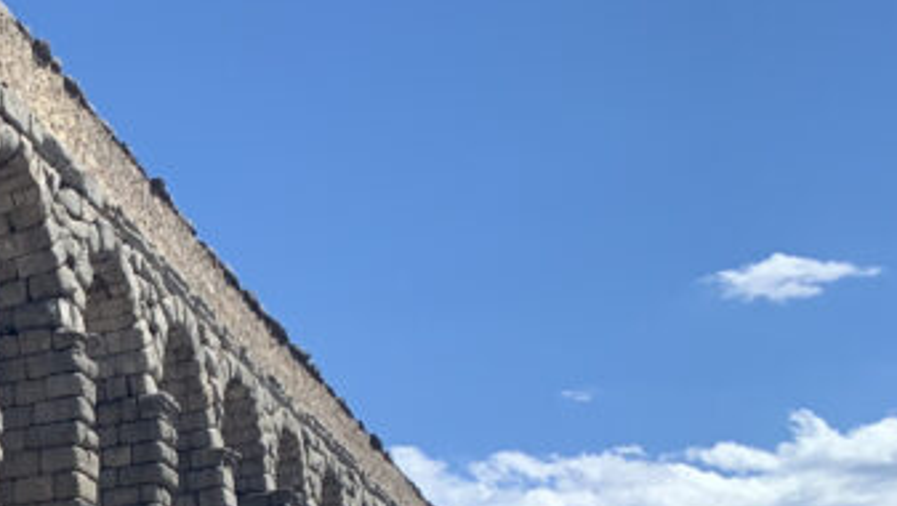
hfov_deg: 20.9
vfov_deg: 12.7
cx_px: -460
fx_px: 2047
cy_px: 929
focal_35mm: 86
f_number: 1.8
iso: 25
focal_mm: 4.25
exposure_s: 1/1661
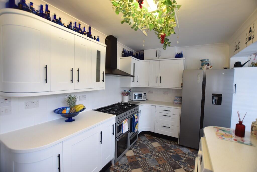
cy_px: 86
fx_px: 107
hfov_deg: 100.4
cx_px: 128
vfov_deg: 77.3
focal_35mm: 15
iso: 100
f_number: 3.5
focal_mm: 10
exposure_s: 1/8
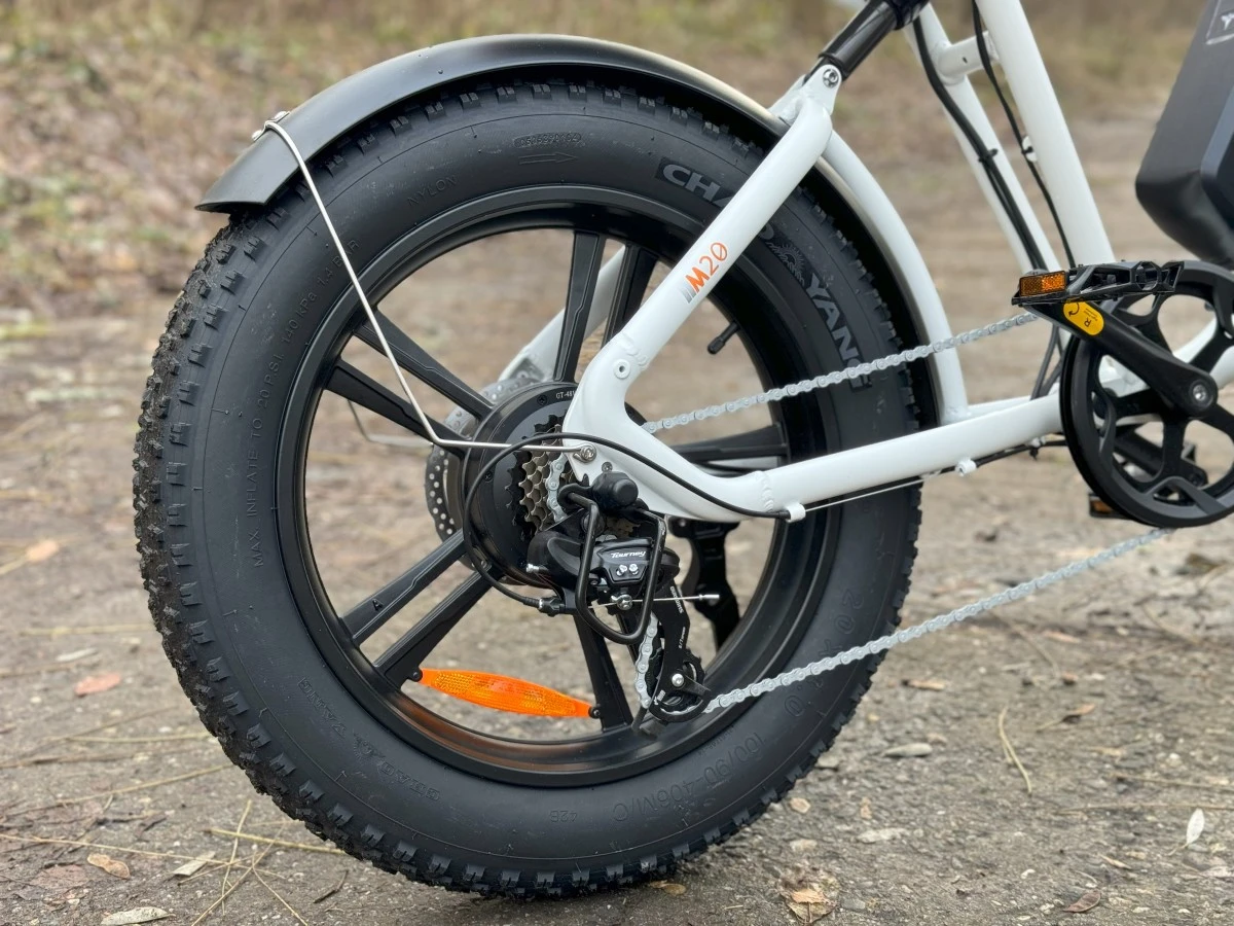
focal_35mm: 48
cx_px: 617
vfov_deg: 30.3
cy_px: 463
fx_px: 1711
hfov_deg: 39.7
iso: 80
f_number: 1.78
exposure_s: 1/121
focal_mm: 6.86
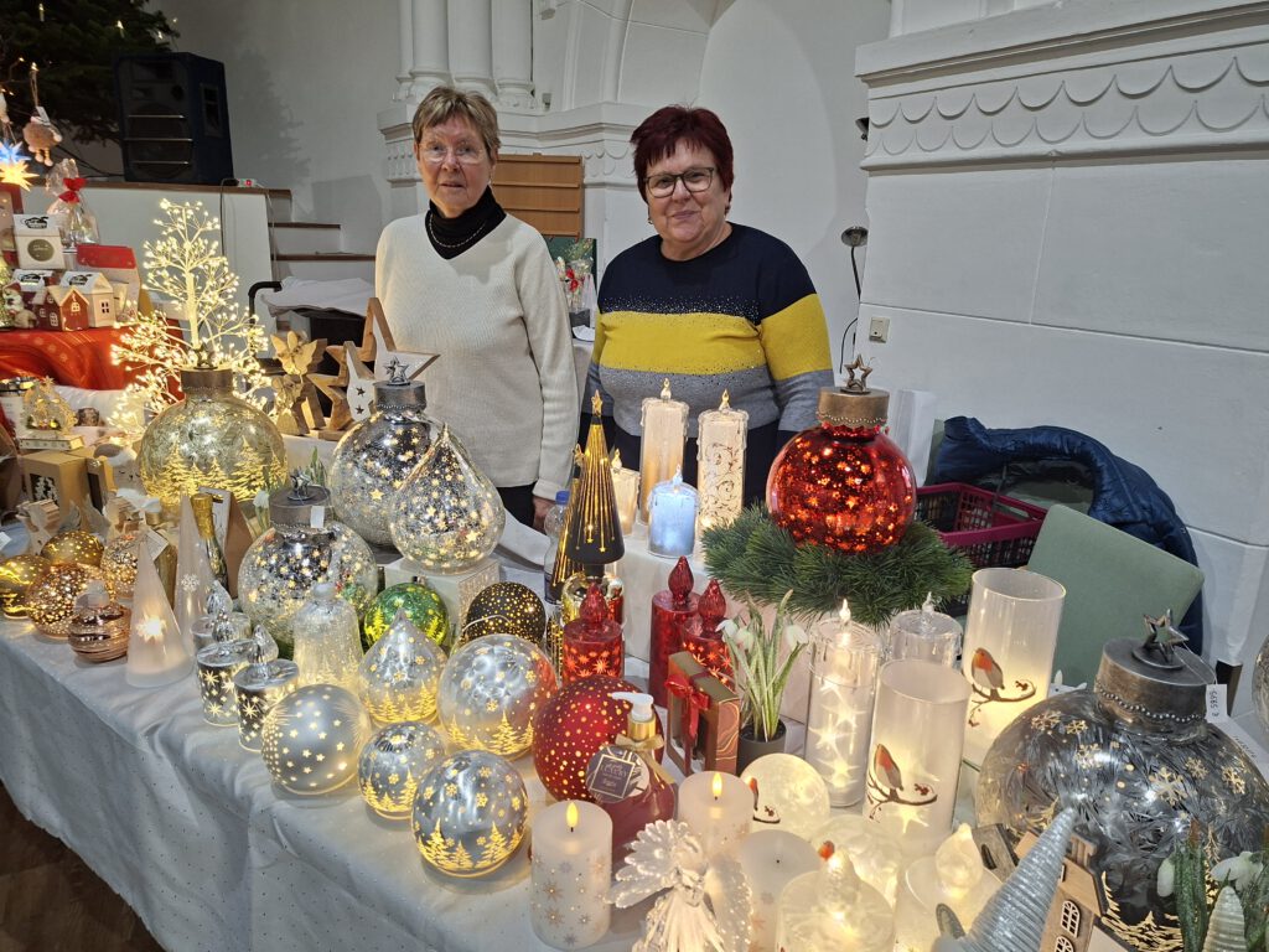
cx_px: 634
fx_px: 843
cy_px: 476
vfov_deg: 58.9
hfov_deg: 73.9
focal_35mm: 23
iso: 200
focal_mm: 5.54
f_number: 1.8
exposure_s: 1/50
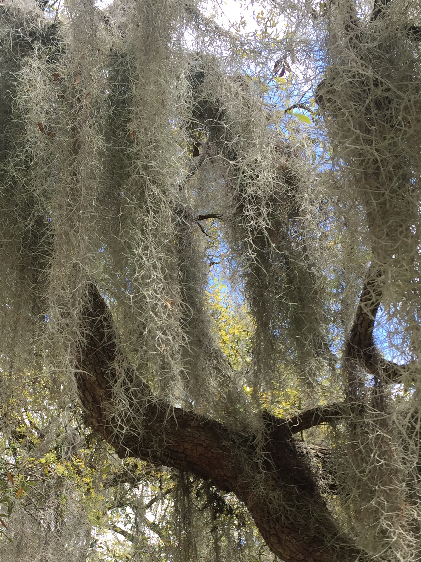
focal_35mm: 51
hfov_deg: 28.4
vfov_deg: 36.0
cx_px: 154
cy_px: 465
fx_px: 827
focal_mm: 4.15
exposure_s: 1/380
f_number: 2.2
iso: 32
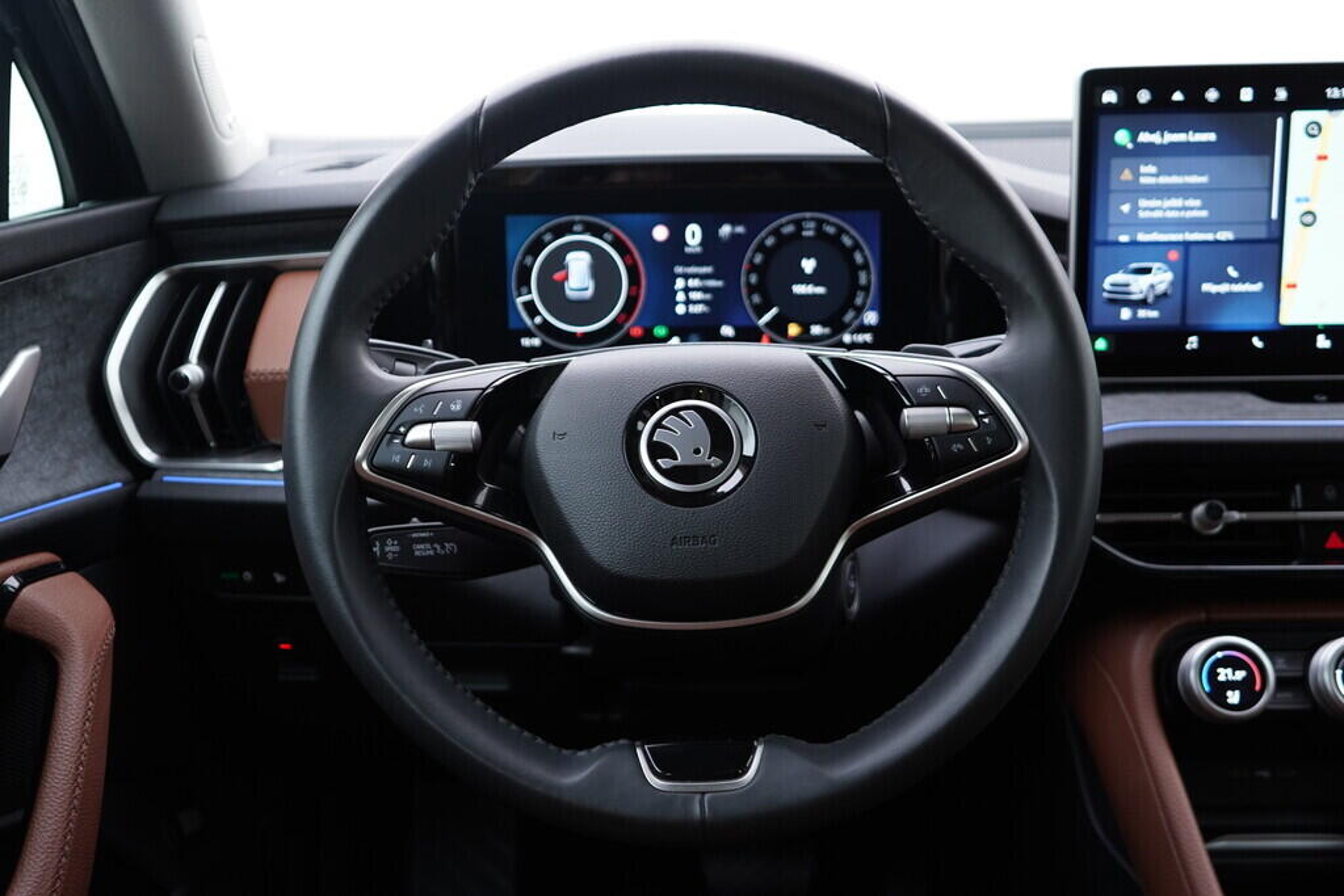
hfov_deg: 53.1
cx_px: 672
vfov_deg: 36.9
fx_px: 1344
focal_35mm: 36
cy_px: 448
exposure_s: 1/40
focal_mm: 24
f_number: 2.8
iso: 250
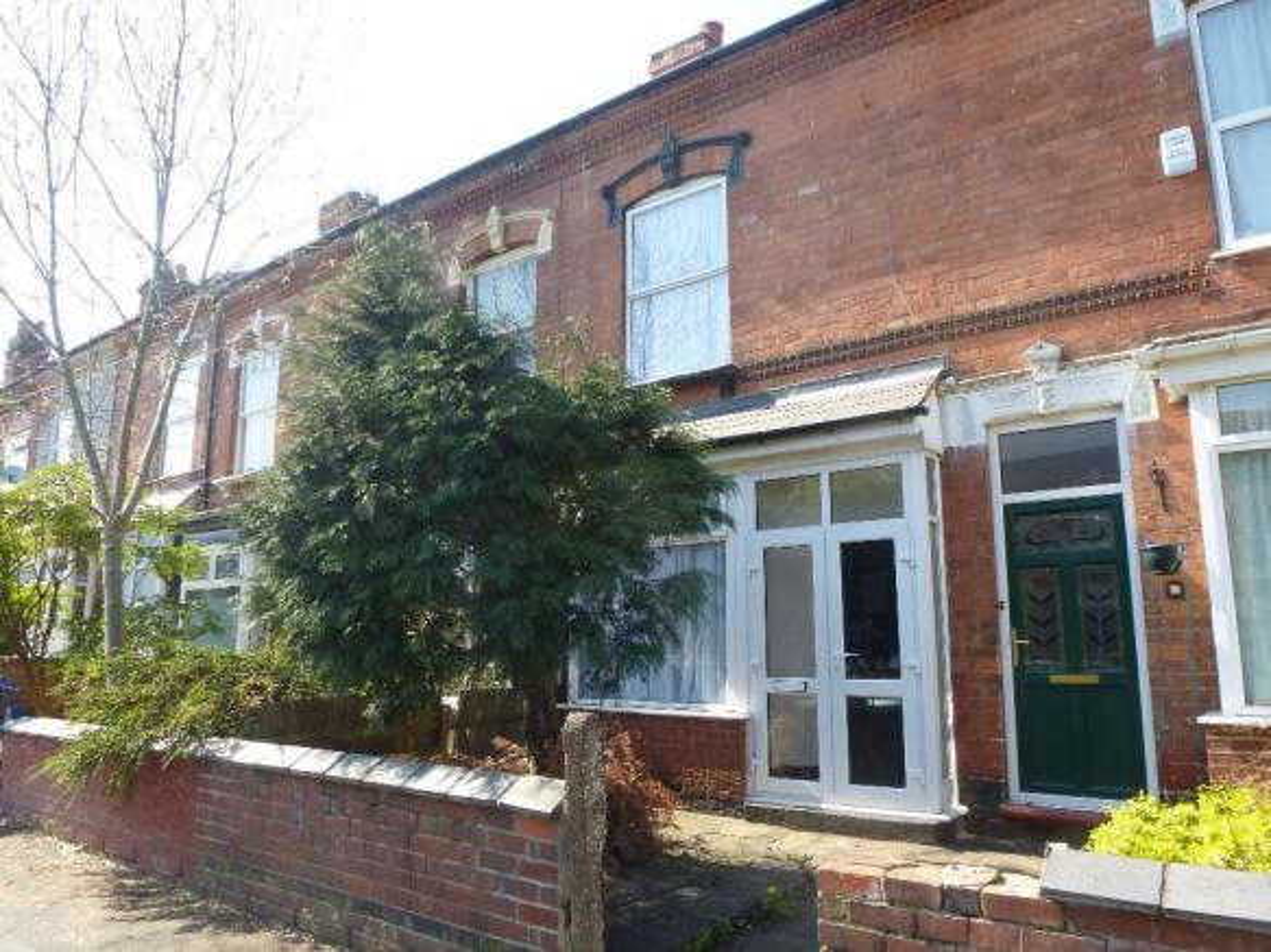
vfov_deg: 56.8
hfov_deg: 71.6
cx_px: 636
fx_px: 881
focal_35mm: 24
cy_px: 476
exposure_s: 1/160
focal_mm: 4.3
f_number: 4
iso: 100
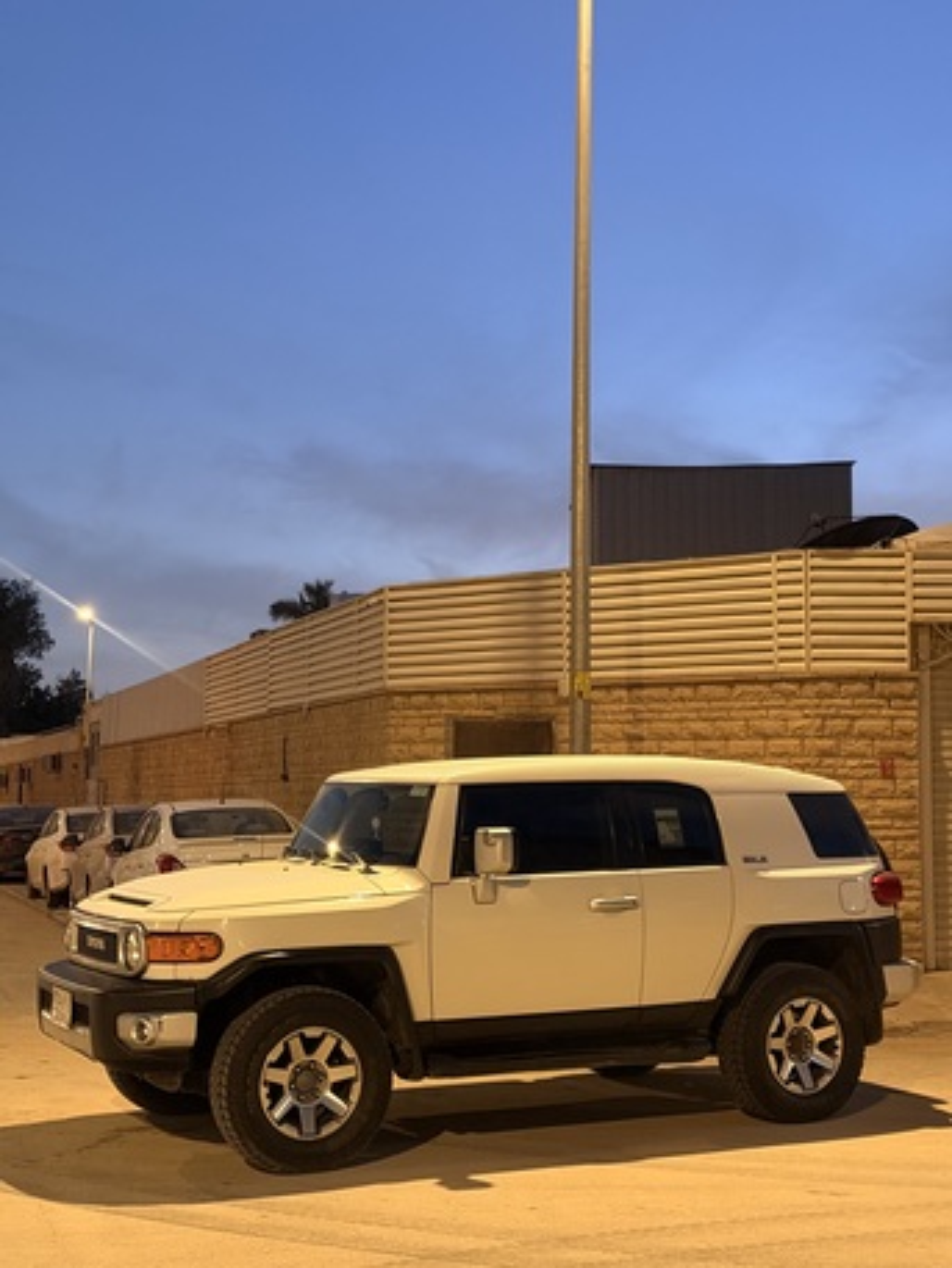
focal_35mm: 48
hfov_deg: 30.3
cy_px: 634
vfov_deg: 39.6
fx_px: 1759
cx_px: 476
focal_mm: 6.76
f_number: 1.78
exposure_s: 1/30
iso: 640
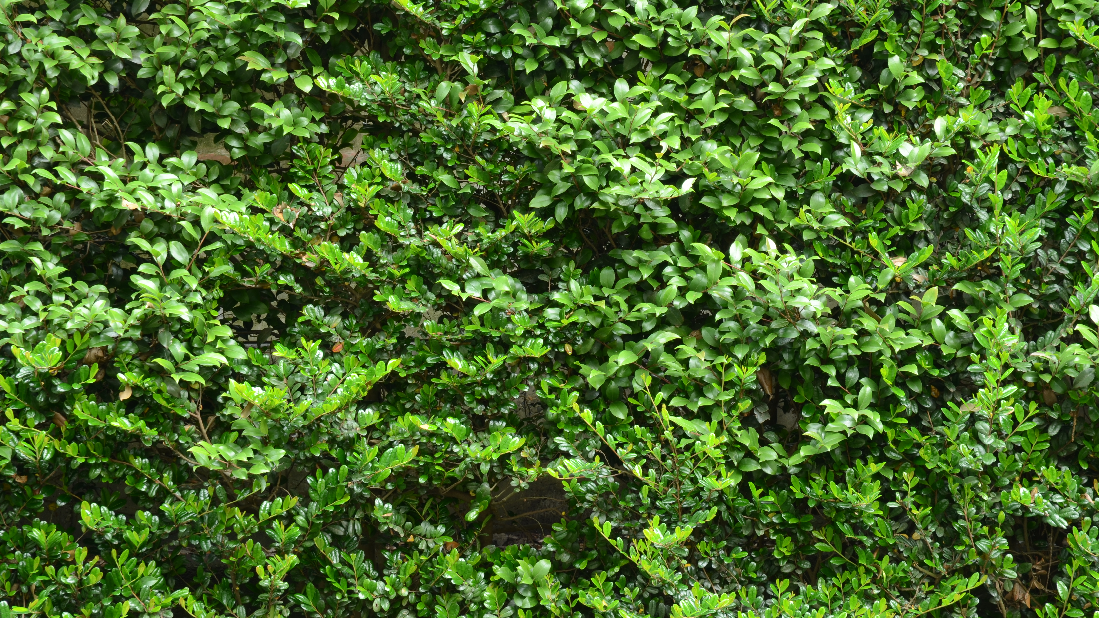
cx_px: 575
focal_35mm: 148
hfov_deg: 14.6
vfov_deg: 8.2
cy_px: 232
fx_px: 4301
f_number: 11
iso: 100
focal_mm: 85
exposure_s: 2
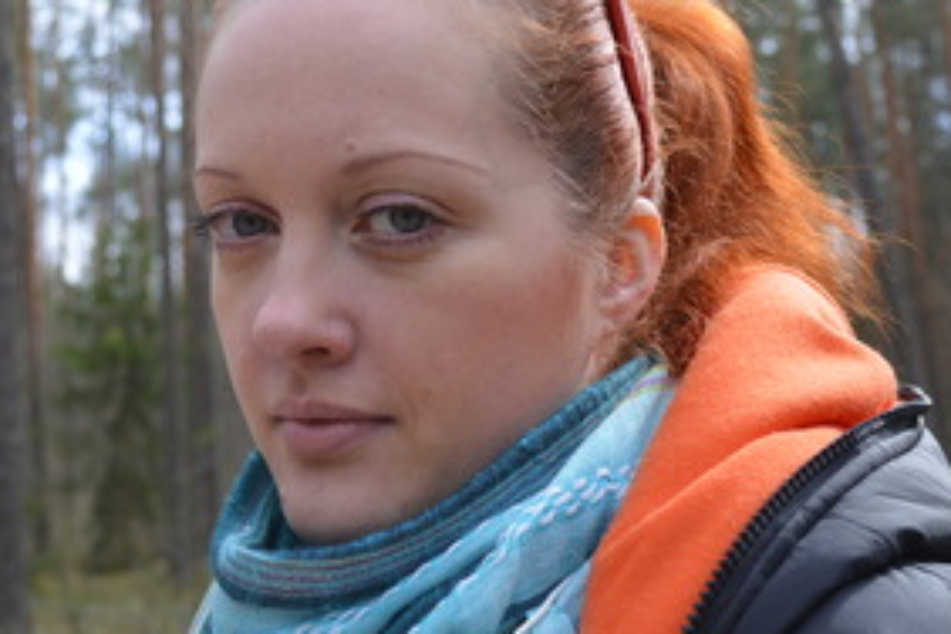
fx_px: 1823
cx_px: 491
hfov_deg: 29.2
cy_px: 266
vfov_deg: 19.7
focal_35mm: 69
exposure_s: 1/200
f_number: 4.2
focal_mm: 26
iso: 100
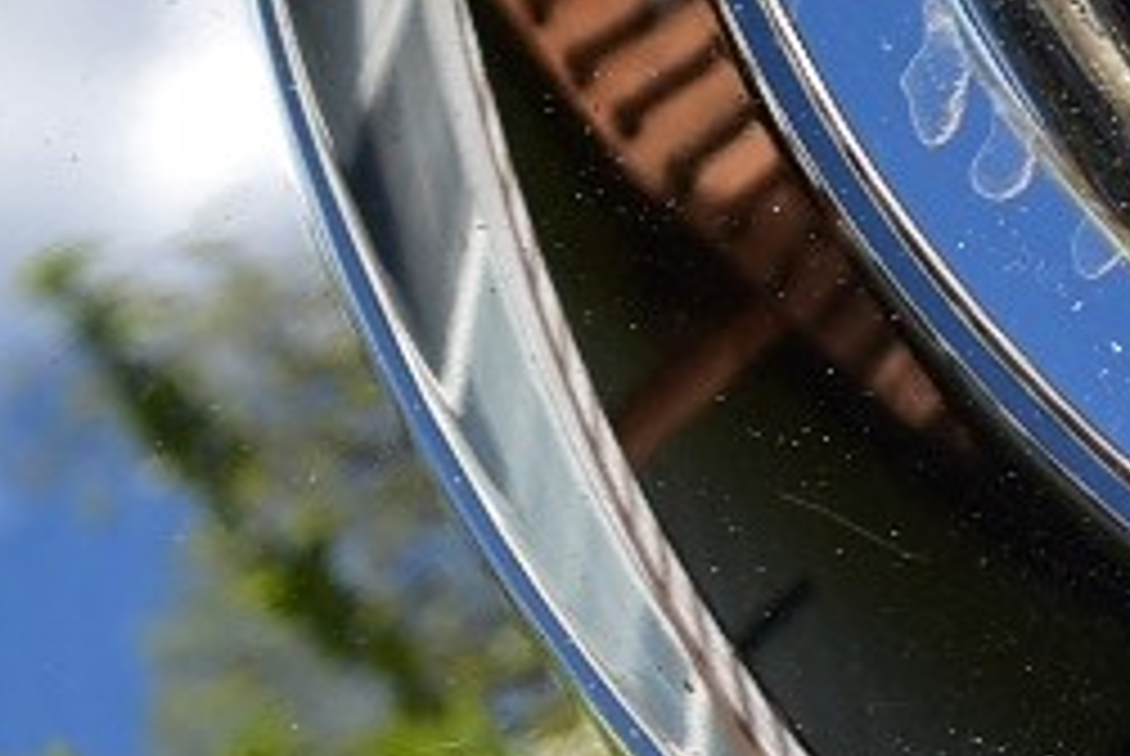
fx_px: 15461
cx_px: 2188
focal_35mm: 492
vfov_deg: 2.8
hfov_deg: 4.1
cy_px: -333
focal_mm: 55
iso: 100
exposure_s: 1/160
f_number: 8
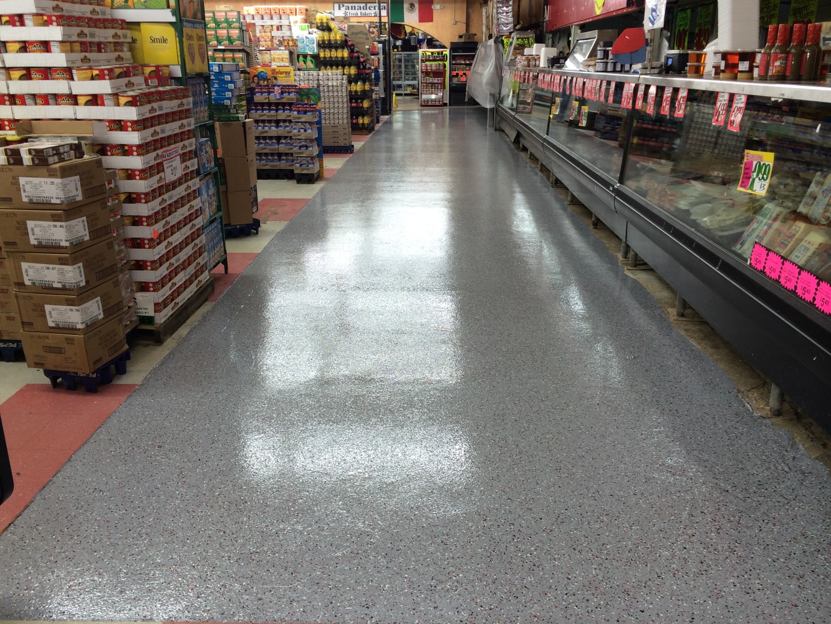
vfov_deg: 46.8
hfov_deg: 60.0
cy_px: 312
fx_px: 720
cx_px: 416
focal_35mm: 30
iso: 50
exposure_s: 1/30
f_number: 2.2
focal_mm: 4.12
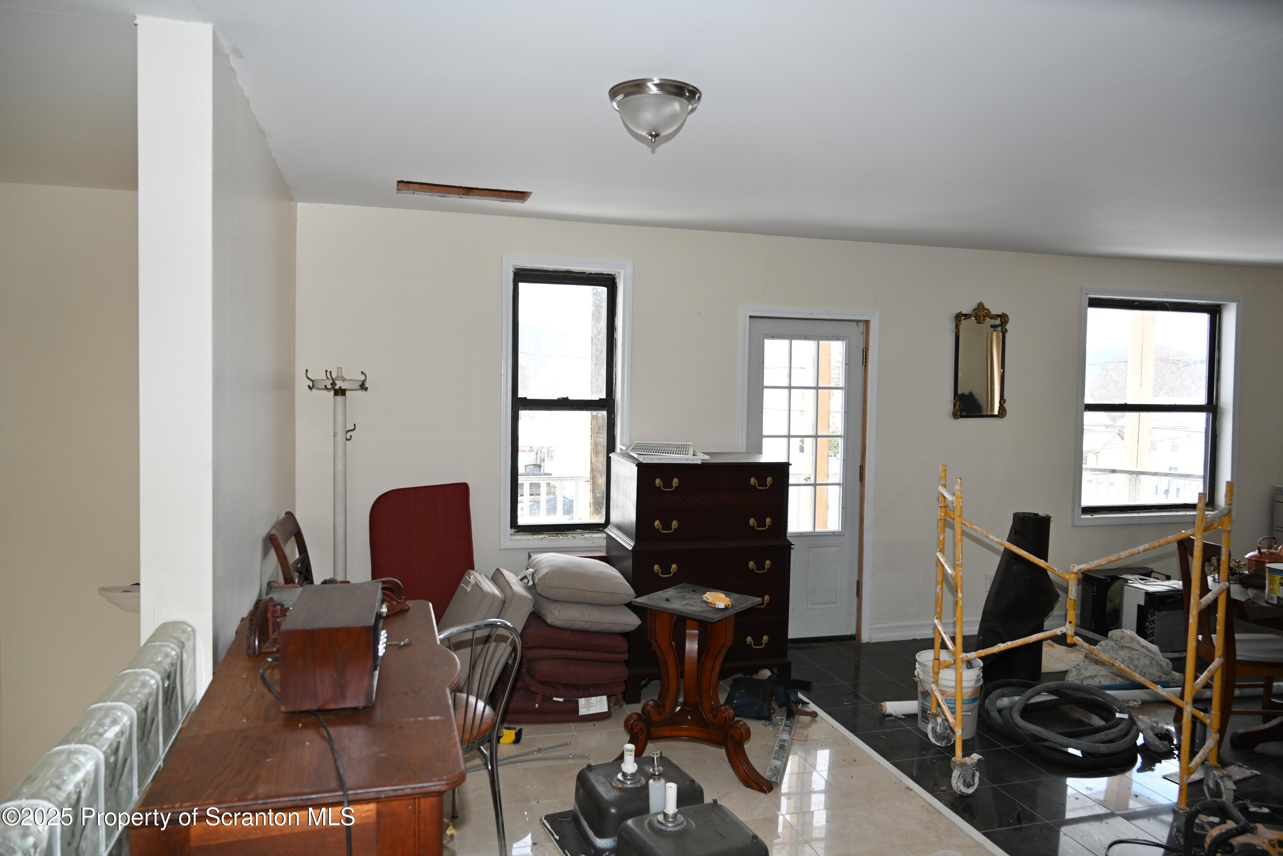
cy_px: 428
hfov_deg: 72.6
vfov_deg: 52.2
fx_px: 873
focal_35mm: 24
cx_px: 642
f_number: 4.5
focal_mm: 24.5
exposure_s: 1/60
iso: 200
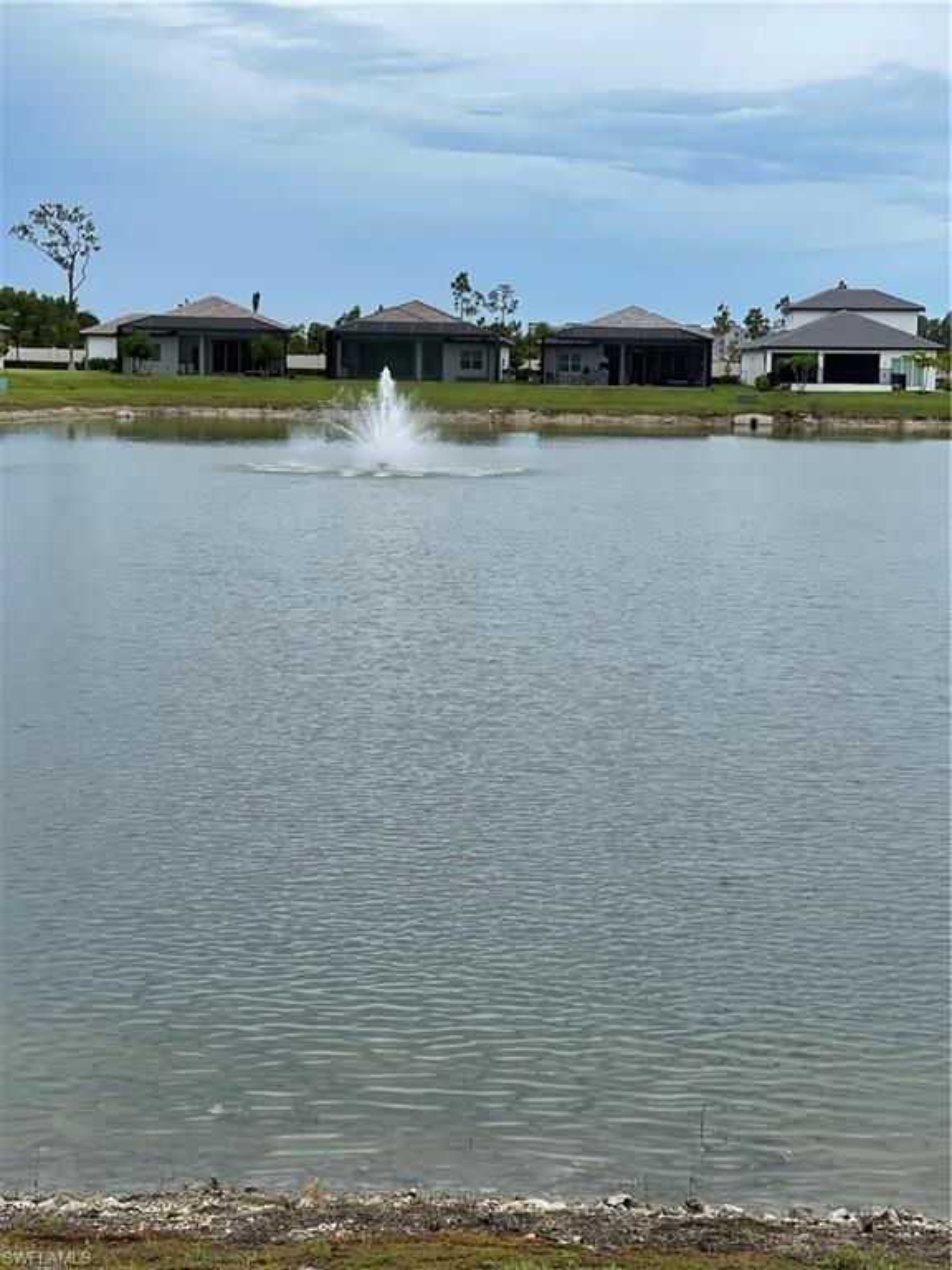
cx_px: 476
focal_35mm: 64
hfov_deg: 22.9
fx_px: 2347
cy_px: 635
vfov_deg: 30.3
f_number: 2.2
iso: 20
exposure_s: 1/1085
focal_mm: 7.5
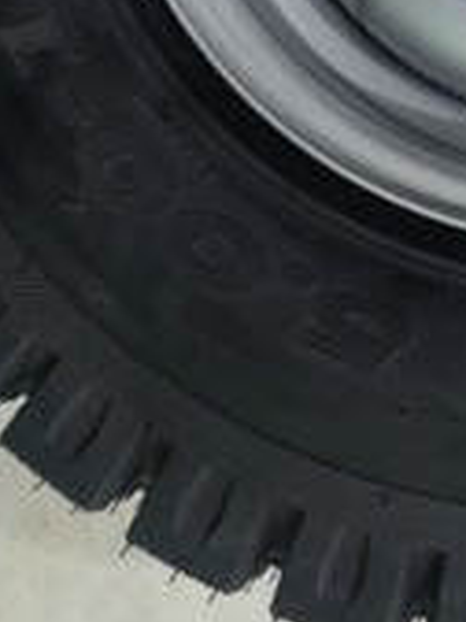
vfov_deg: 21.6
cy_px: -185
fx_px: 1472
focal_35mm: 82
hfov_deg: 16.2
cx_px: 729
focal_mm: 6.4
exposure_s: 1/24
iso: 800
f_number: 1.8
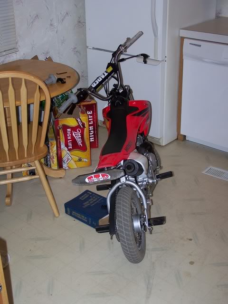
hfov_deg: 26.1
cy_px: 152
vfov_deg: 34.3
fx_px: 492
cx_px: 114
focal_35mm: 56
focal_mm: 9.3
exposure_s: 1/60
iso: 80
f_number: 3.1
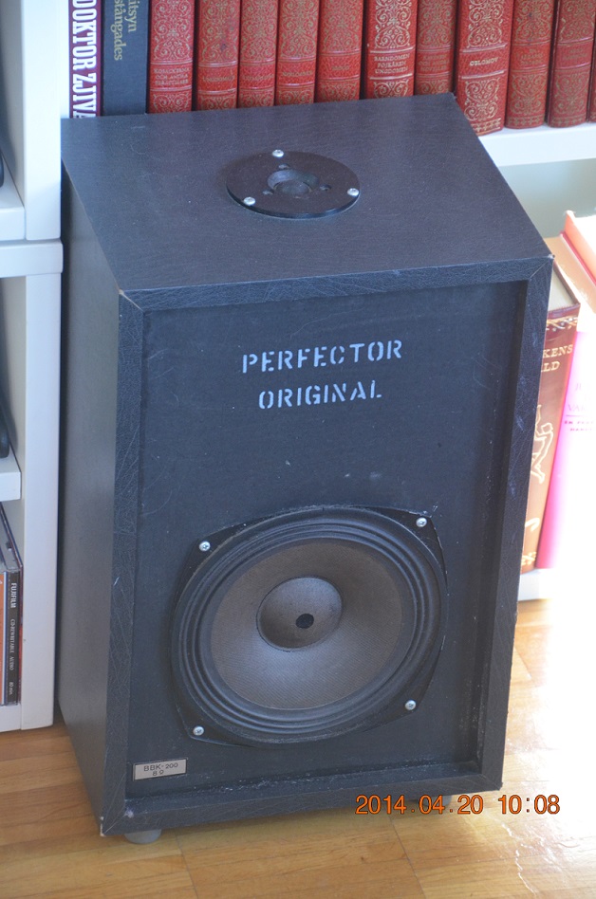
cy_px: 450
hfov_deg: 9.1
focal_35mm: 150
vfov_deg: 13.7
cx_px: 298
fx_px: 3741
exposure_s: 1/125
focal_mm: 100
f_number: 6
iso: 1600
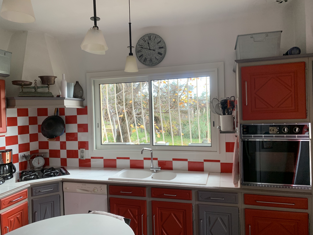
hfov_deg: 67.3
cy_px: 118
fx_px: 235
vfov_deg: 53.1
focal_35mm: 26
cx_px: 156
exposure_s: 1/121
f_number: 1.8
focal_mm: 4.25
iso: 100
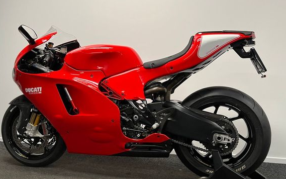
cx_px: 142
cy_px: 94
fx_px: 242
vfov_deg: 40.6
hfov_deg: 61.2
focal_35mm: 31
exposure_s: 1/50
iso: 100
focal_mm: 5.1
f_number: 1.6
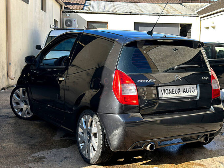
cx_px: 122
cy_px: 91
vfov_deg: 25.6
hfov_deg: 33.8
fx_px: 369
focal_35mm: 57
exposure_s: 1/830
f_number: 1.78
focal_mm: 6.86
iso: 64
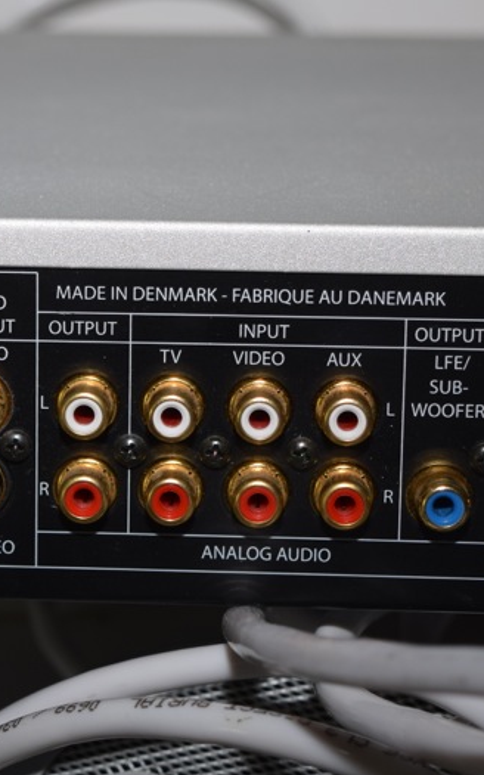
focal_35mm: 134
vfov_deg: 15.6
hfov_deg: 9.7
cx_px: 10
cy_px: 327
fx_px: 2829
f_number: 5
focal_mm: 46
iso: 180
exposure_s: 1/60
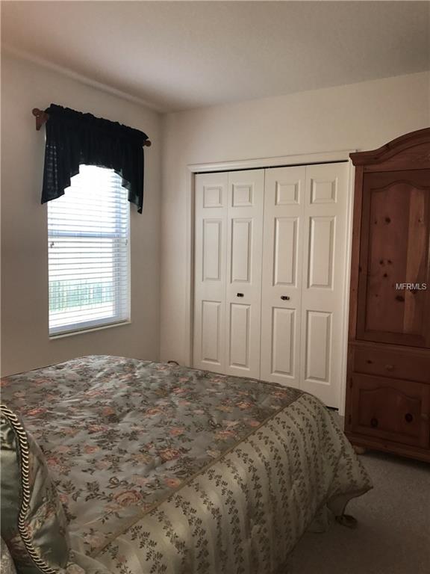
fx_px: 464
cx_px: 215
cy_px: 287
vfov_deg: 63.4
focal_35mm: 28
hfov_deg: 49.7
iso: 20
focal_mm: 3.99
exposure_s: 1/32
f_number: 1.8
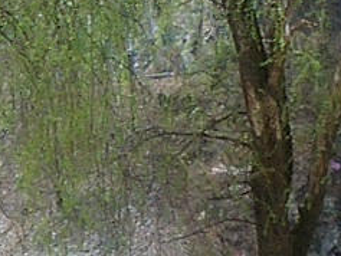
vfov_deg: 7.4
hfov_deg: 9.8
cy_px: 279
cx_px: -60
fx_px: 1971
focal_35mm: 200
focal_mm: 5.6
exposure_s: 1/800
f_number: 3.5
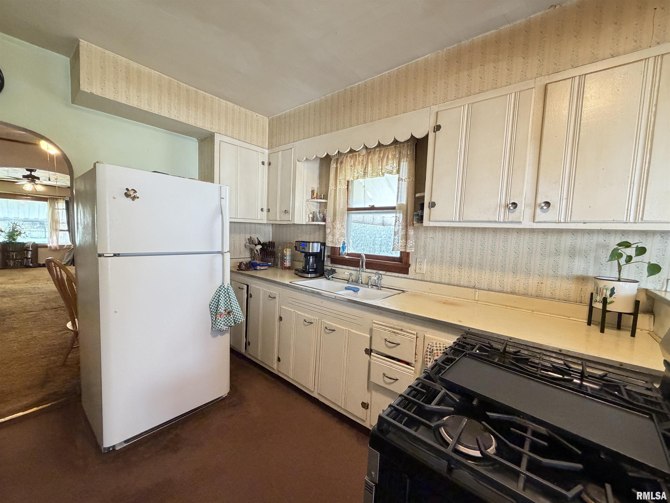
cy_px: 252
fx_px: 271
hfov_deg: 102.1
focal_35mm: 14
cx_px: 335
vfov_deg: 85.7
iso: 500
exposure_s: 1/60
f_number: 2.2
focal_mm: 2.22
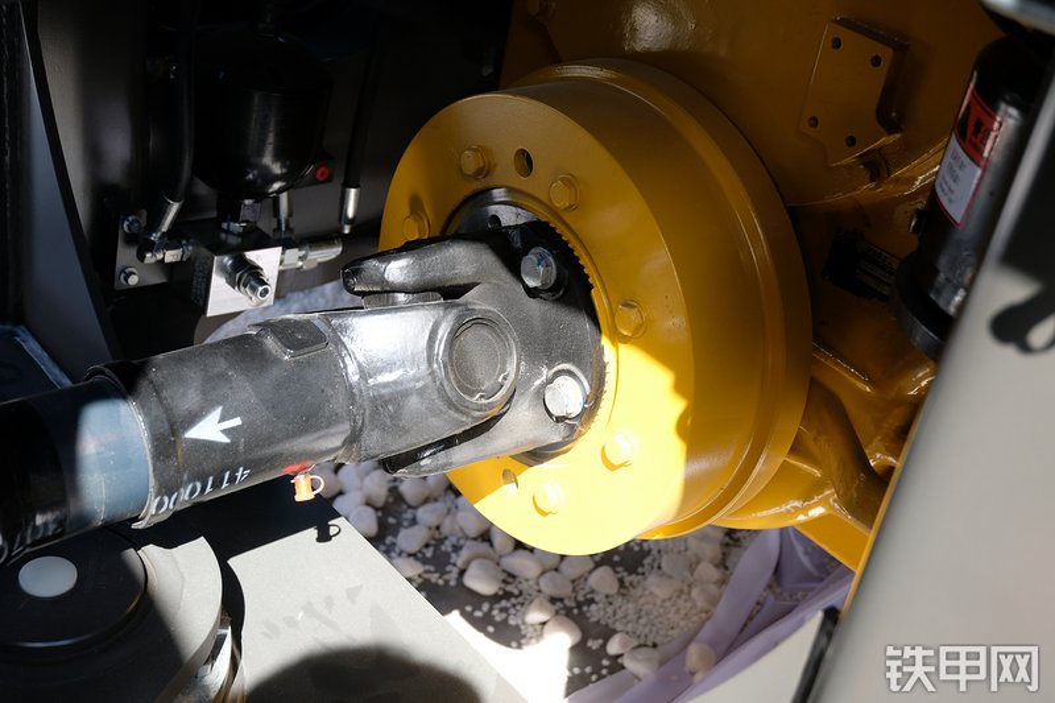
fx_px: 1289
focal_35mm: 44
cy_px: 352
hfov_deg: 44.5
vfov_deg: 30.5
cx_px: 528
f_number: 5
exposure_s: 1/150
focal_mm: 29.5
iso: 200
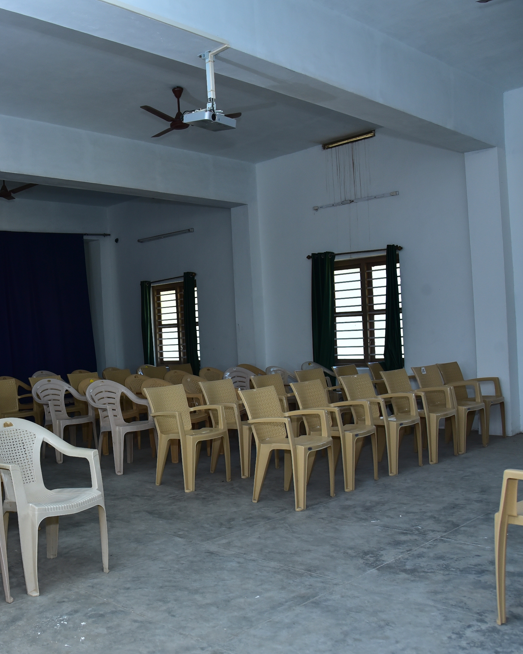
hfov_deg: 41.2
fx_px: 658
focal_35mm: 34
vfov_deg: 52.8
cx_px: 91
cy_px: 329
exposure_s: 1/125
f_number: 5.6
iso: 500
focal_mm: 24
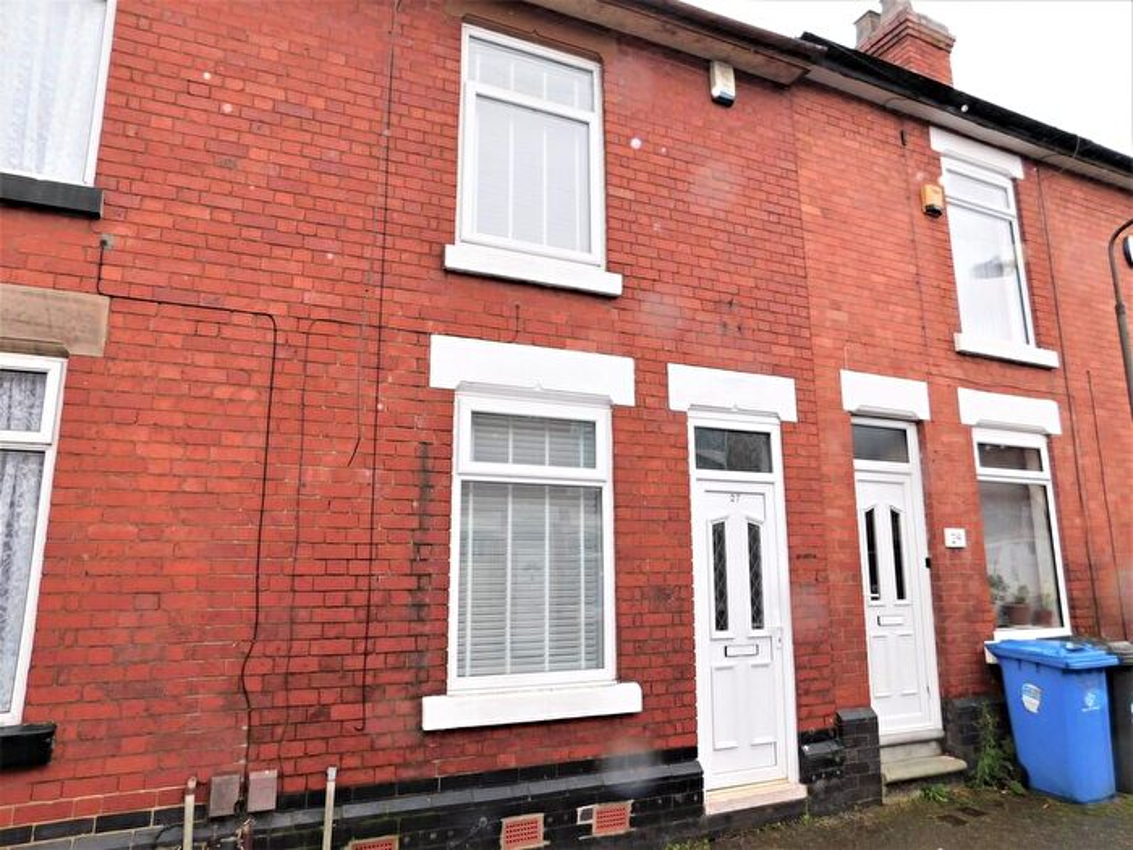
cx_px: 566
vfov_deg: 58.9
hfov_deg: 73.9
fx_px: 753
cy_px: 425
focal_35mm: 23
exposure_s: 1/40
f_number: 3
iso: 125
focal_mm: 4
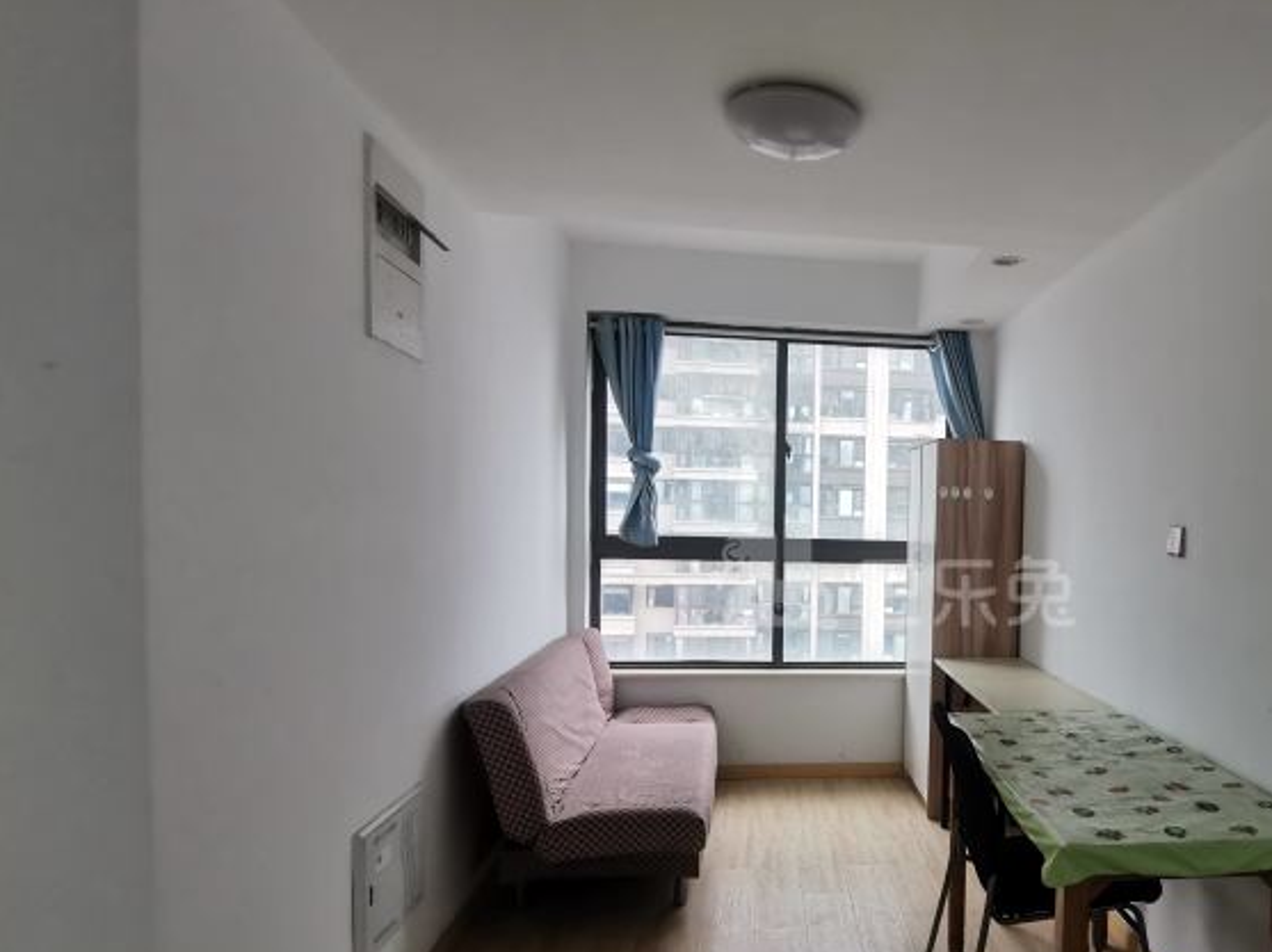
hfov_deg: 70.8
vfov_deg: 58.4
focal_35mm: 23
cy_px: 568
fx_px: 845
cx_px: 893
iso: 160
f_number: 2.2
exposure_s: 1/50
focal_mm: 2.23
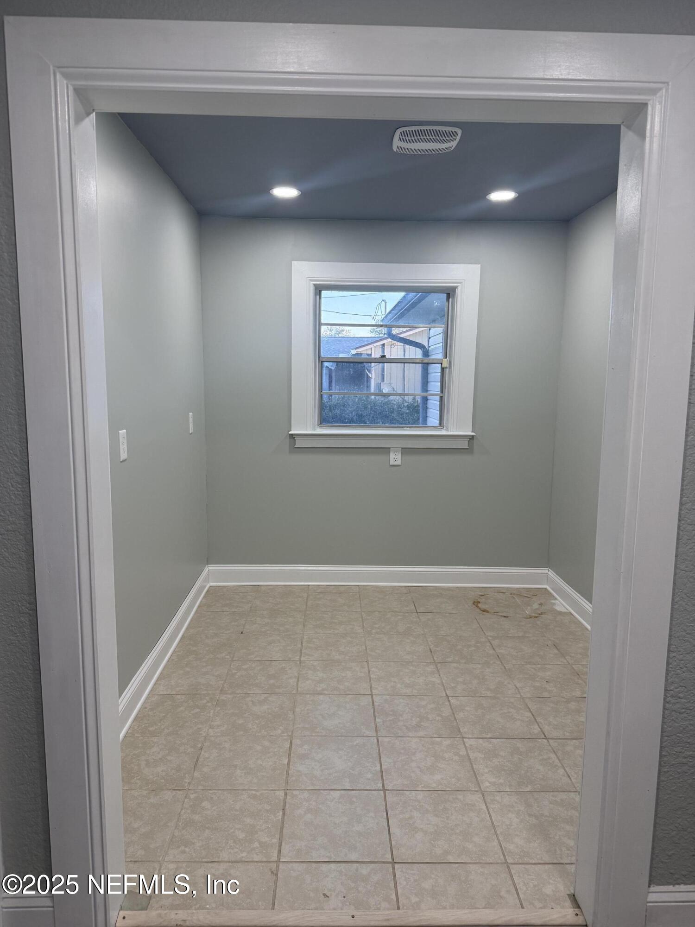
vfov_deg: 71.6
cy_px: 464
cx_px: 348
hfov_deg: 56.8
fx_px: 642
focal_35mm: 24
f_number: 1.78
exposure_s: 1/239
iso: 200
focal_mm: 6.76
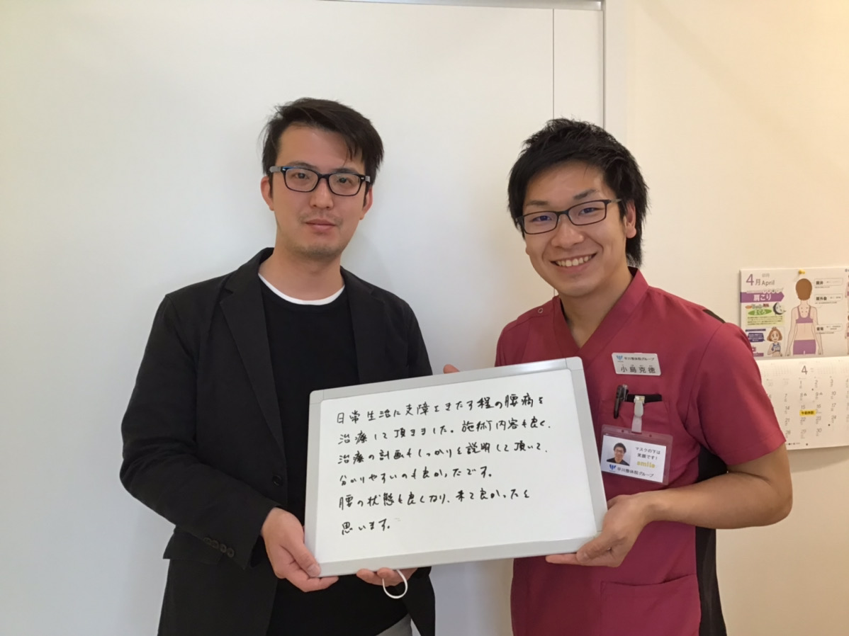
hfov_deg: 58.4
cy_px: 318
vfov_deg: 45.4
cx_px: 424
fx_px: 760
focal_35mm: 31
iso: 64
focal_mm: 3.3
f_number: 2.4
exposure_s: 1/30
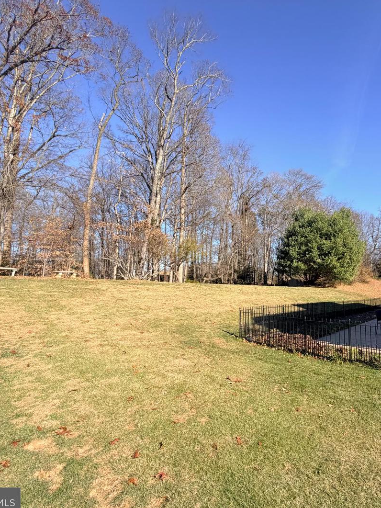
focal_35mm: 19
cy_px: 257
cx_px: 281
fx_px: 279
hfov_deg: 65.0
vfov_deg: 84.7
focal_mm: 2.22
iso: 40
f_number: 2.2
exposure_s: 1/770
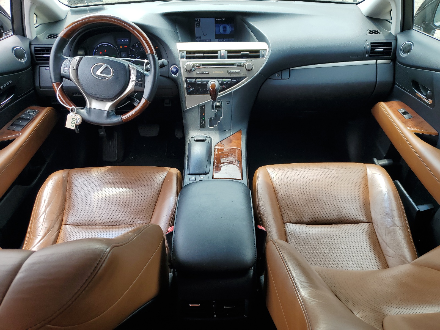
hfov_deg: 67.3
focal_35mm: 26
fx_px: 330
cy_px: 165
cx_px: 220
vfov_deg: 53.1
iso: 50
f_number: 1.5
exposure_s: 1/400
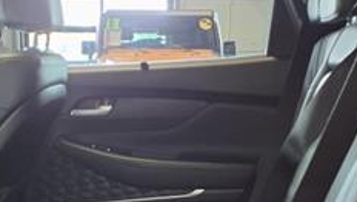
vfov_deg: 14.8
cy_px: 170
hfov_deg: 26.0
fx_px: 767
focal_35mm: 81
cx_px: 108
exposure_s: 1/20
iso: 500
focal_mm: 3.58
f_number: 1.9
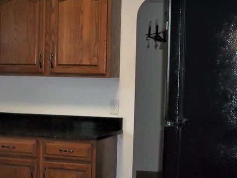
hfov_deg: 20.9
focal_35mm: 91
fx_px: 623
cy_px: 142
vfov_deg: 16.1
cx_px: 2
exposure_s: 1/40
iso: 320
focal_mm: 7.8
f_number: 4.5
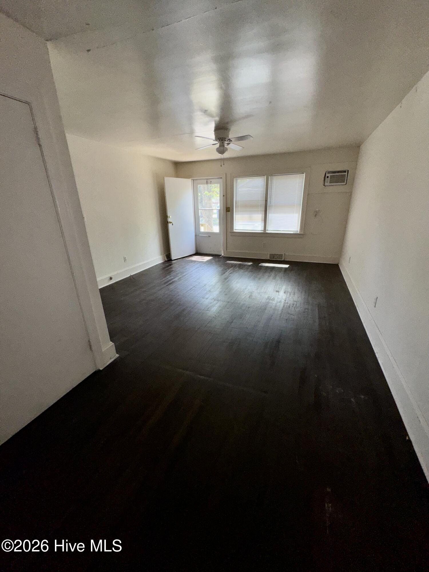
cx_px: 214
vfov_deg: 102.1
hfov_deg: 85.7
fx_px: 231
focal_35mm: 14
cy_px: 286
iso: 40
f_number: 2.2
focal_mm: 2.22
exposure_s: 1/122
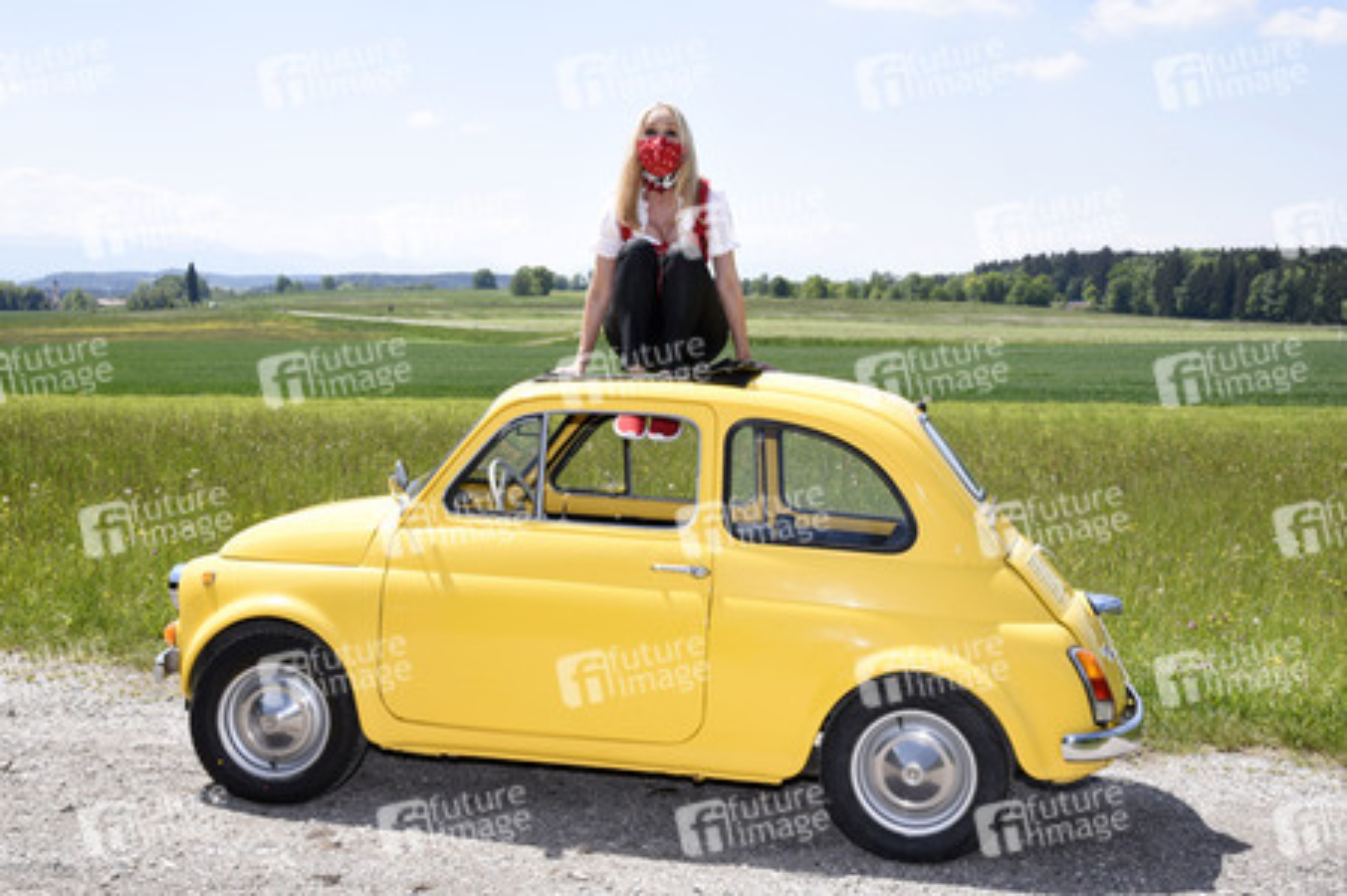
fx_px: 1421
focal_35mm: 38
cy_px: 448
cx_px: 674
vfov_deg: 35.0
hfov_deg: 50.7
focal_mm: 38
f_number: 16
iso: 500
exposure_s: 1/160
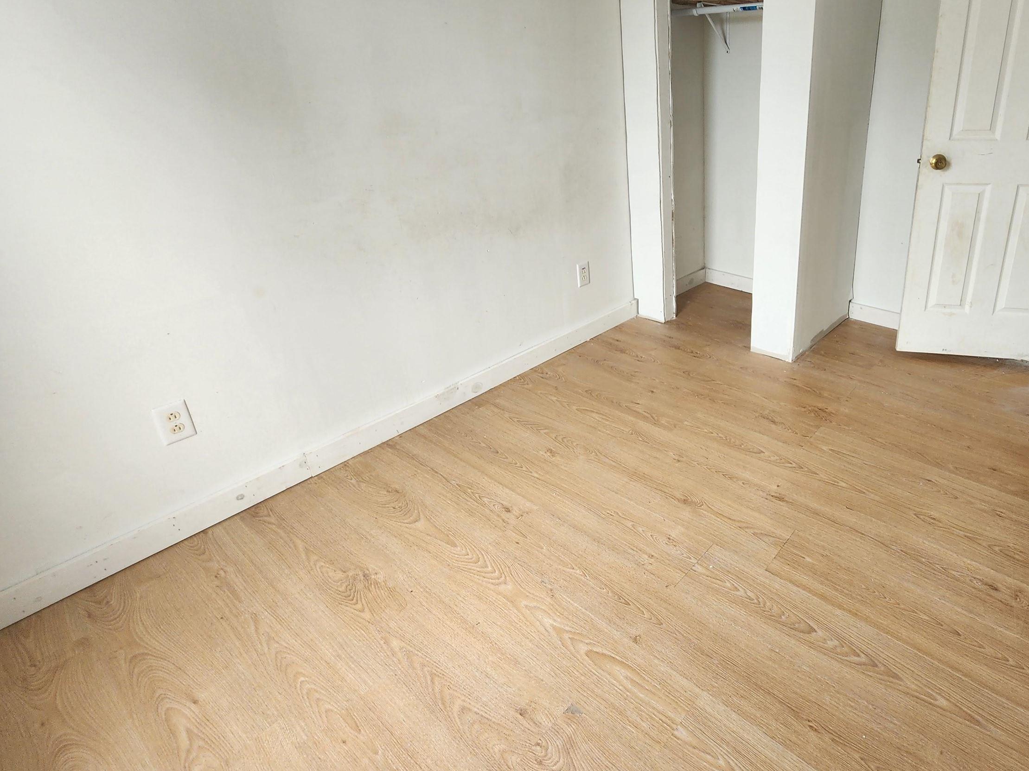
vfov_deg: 71.0
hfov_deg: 84.8
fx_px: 535
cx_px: 683
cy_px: 318
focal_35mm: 18
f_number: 2.2
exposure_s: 1/60
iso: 100
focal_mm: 2.2
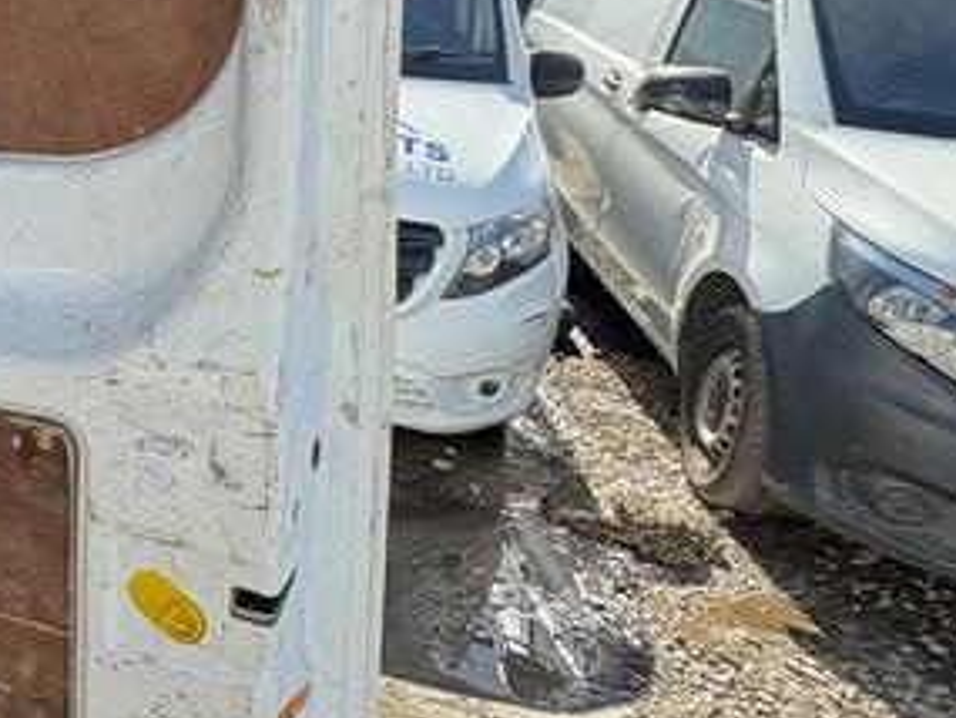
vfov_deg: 32.2
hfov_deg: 34.1
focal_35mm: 44
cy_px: 161
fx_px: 1216
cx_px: -205
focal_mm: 2.22
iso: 64
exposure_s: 1/240
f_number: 2.2
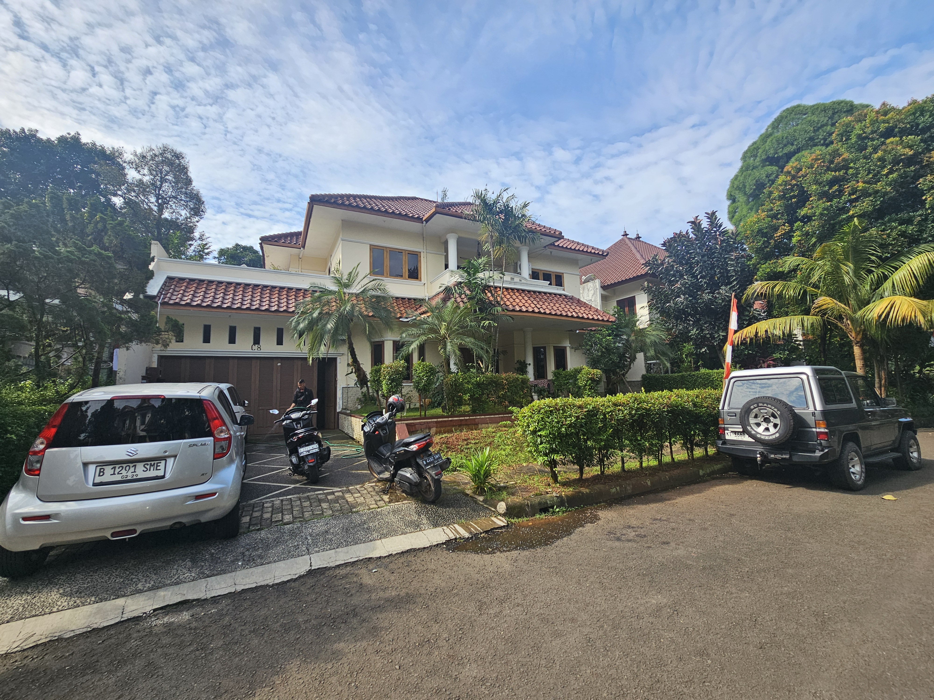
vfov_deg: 89.9
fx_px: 351
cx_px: 467
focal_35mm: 13
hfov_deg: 106.2
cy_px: 350
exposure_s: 1/1433
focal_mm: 2.2
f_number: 2.2
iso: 50
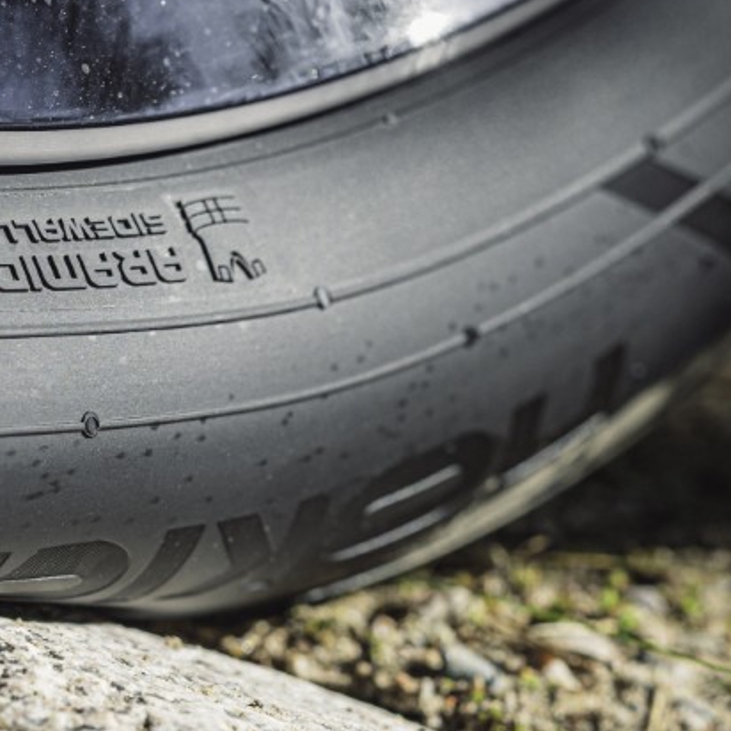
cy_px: 477
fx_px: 3990
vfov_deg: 10.5
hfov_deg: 10.5
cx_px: 429
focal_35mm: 167
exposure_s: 1/200
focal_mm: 50
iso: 250
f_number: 4
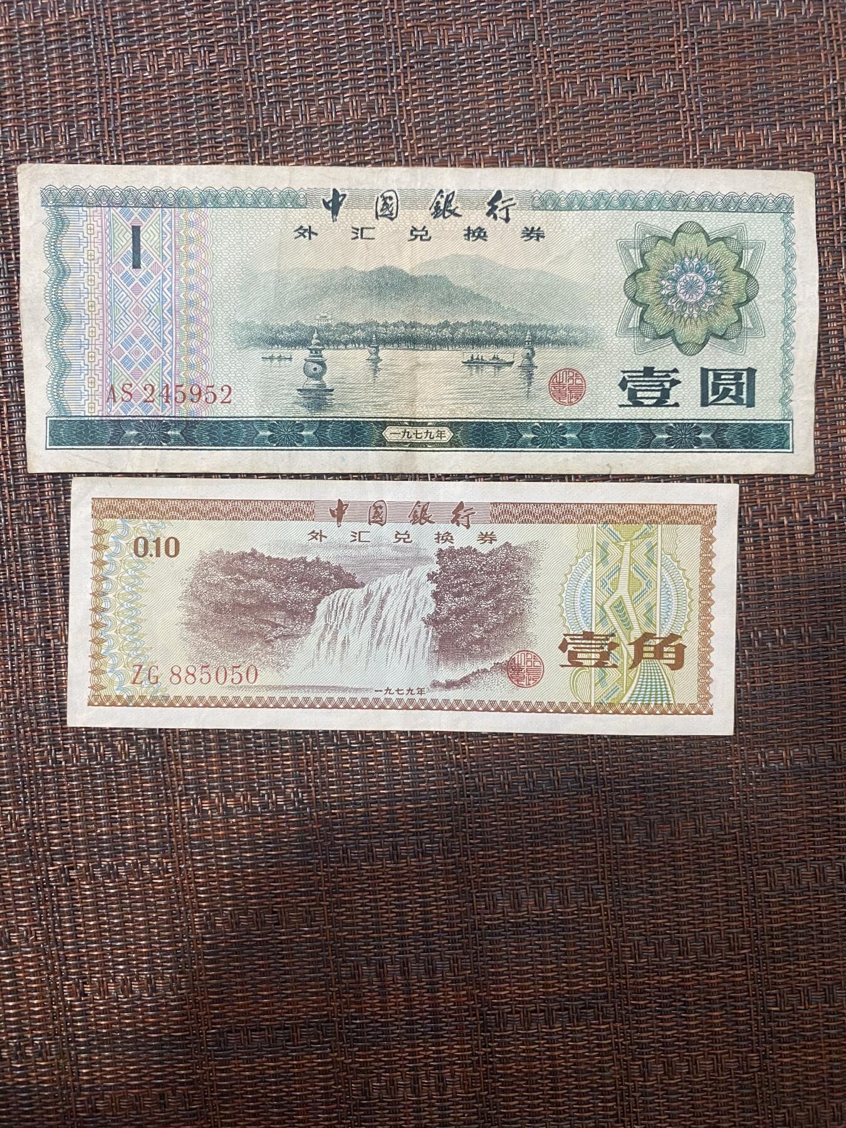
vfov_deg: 67.3
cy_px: 564
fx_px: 847
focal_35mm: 26
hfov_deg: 53.1
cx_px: 423
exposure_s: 1/50
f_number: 1.8
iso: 160
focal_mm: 4.25
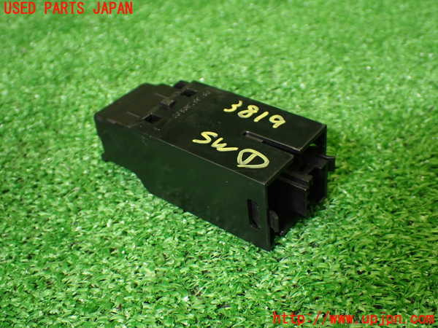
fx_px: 519
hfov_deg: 45.8
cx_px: 219
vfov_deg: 35.1
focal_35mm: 41
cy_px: 164
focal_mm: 7.31
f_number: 2.8
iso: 640
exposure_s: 1/160
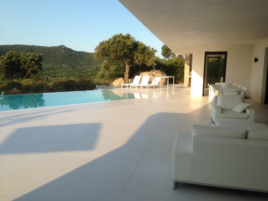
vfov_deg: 42.9
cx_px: 134
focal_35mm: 33
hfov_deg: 55.4
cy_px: 100
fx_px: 255
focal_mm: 4.13
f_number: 2.4
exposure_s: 1/847
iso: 50
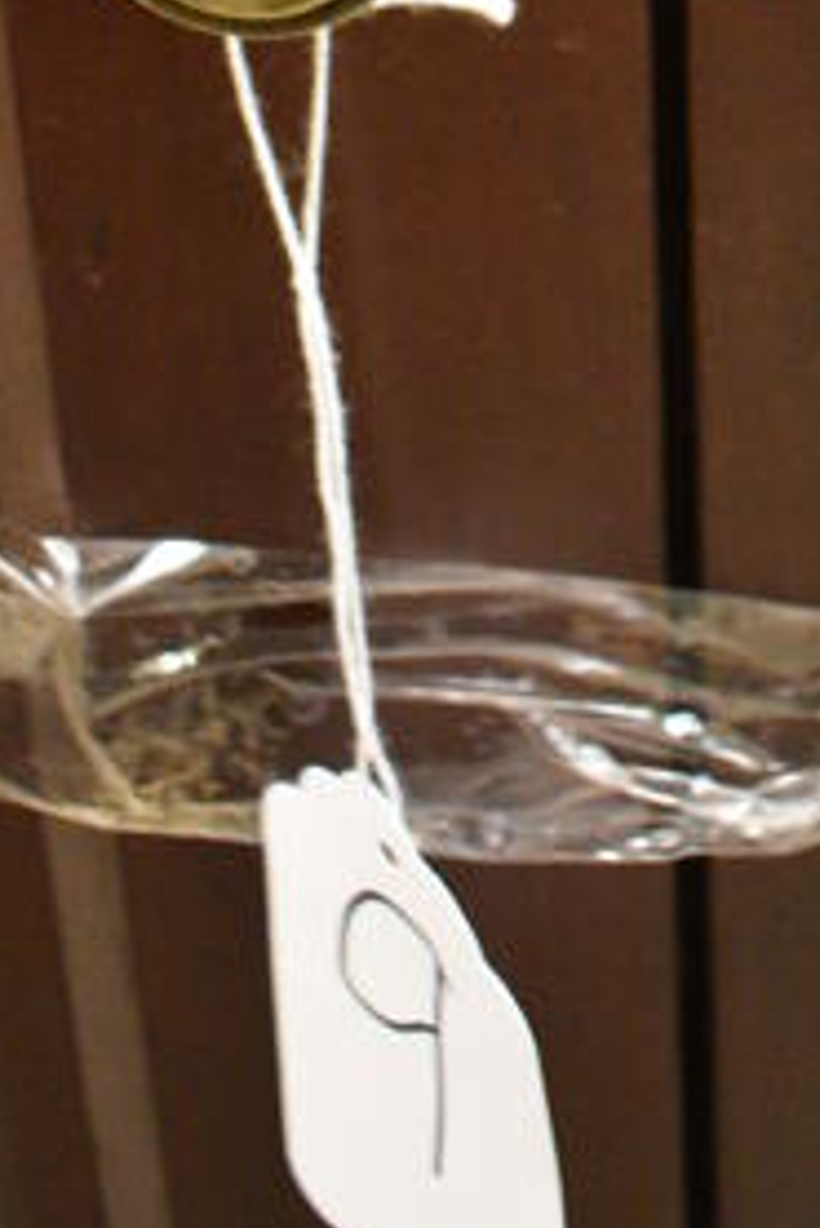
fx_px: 3037
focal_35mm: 89
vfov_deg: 19.9
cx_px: 771
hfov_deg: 15.2
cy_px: -583
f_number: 3.5
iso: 3200
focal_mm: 18
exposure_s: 1/60
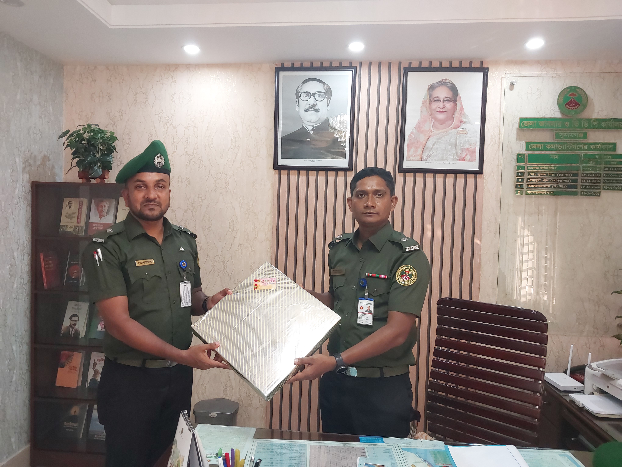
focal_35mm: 30
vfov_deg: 46.8
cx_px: 311
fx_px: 539
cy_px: 234
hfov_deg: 60.0
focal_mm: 4.6
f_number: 1.8
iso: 200
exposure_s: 1/100
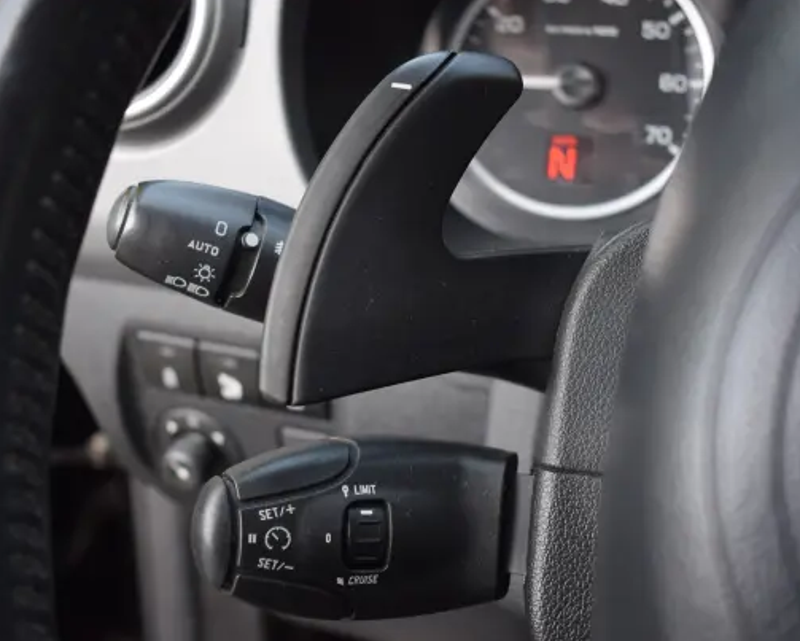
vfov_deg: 34.9
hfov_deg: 42.9
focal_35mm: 43
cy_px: 332
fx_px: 1019
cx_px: 401
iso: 400
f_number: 4
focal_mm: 24
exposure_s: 1/60
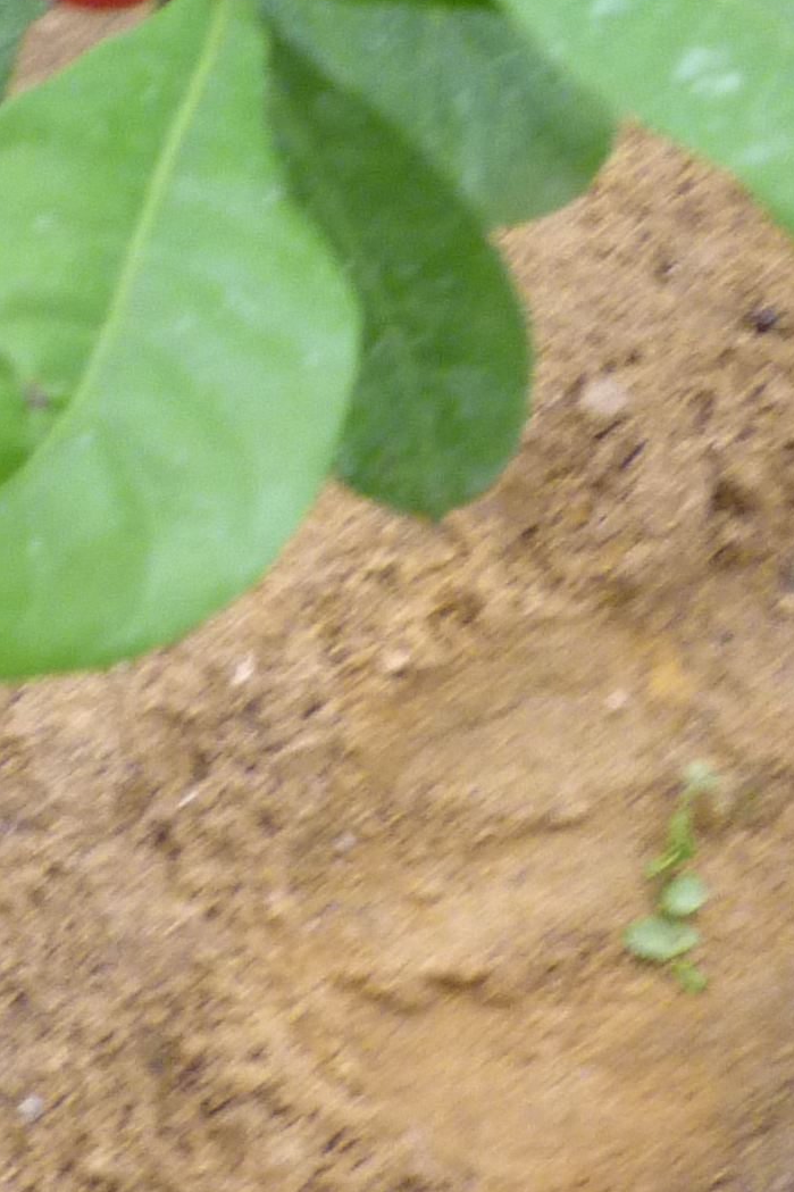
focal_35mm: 123
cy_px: 456
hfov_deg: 10.2
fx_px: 4070
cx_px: -860
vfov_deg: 16.6
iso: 200
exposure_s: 1/30
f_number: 2.8
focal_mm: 5.5
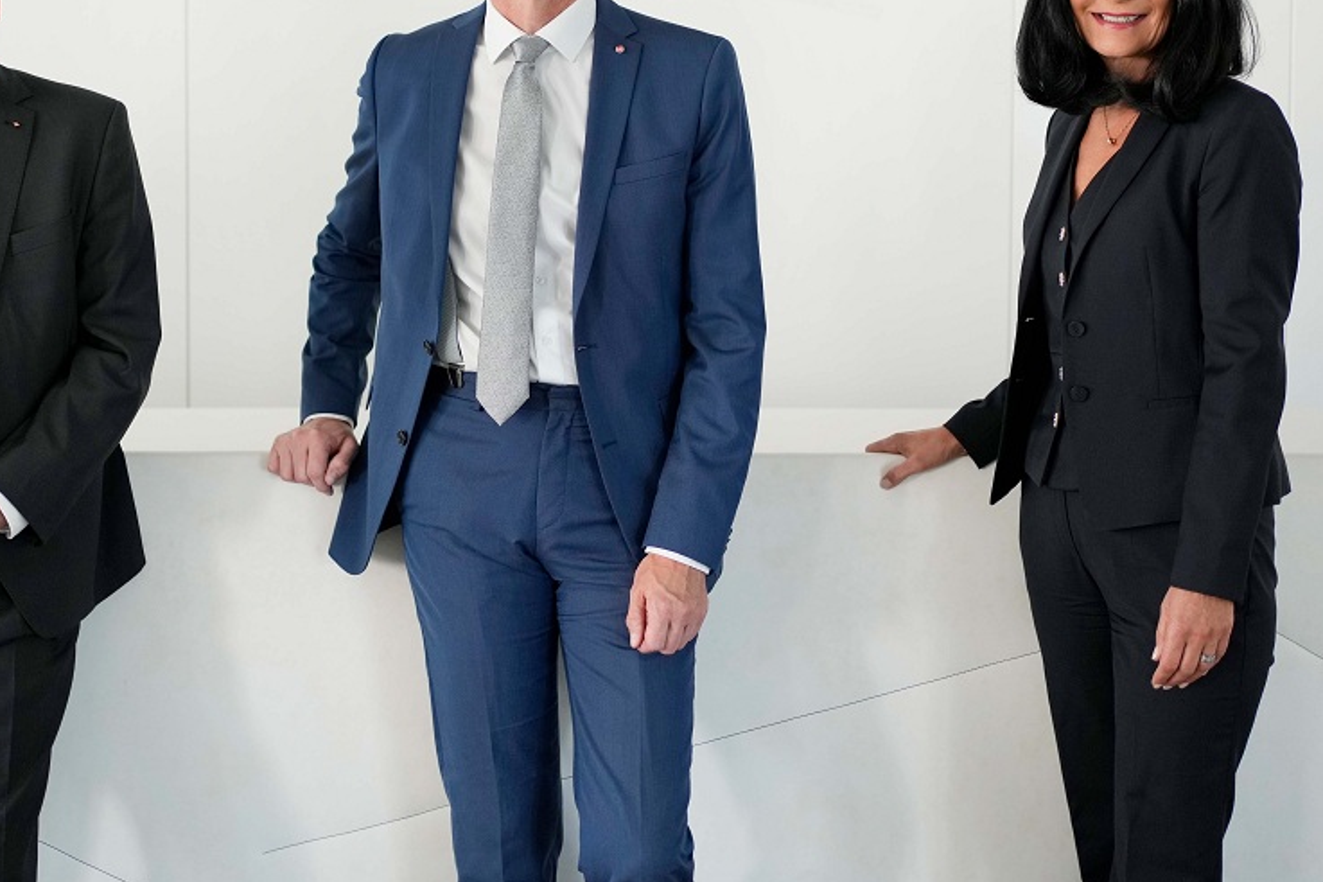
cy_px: 199
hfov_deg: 35.0
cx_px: 539
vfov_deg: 23.5
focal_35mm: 57
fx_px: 2094
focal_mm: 35
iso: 800
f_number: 1.8
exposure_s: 1/250
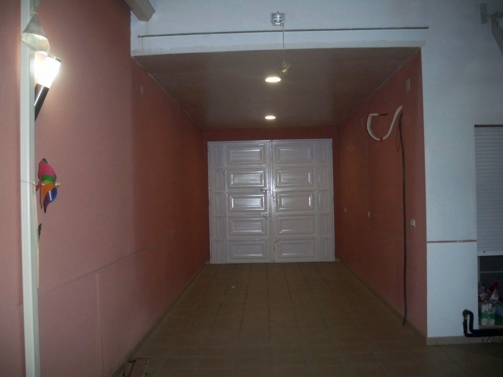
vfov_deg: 40.7
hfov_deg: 52.6
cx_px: 252
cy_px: 188
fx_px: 509
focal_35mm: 35
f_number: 3.1
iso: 400
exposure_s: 1/60
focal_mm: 6.3
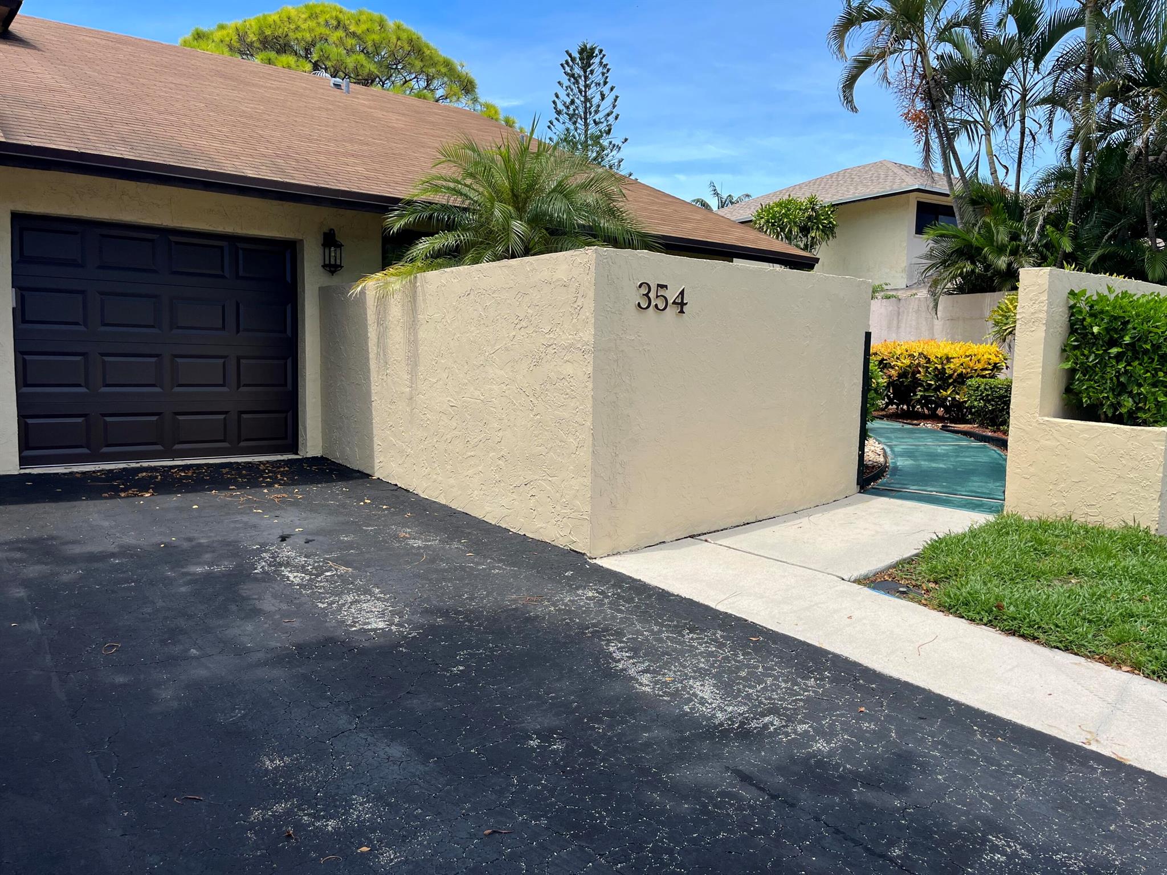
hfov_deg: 67.3
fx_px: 877
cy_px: 438
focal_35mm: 26
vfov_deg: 53.1
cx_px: 584
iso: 50
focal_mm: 5.1
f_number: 1.6
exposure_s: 1/1832
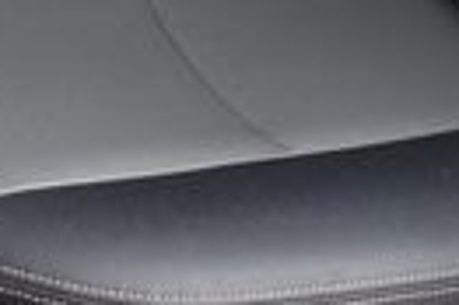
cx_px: 368
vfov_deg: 9.4
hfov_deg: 15.4
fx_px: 1681
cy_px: -401
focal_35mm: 132
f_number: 3.5
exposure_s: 1/250
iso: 560
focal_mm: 18
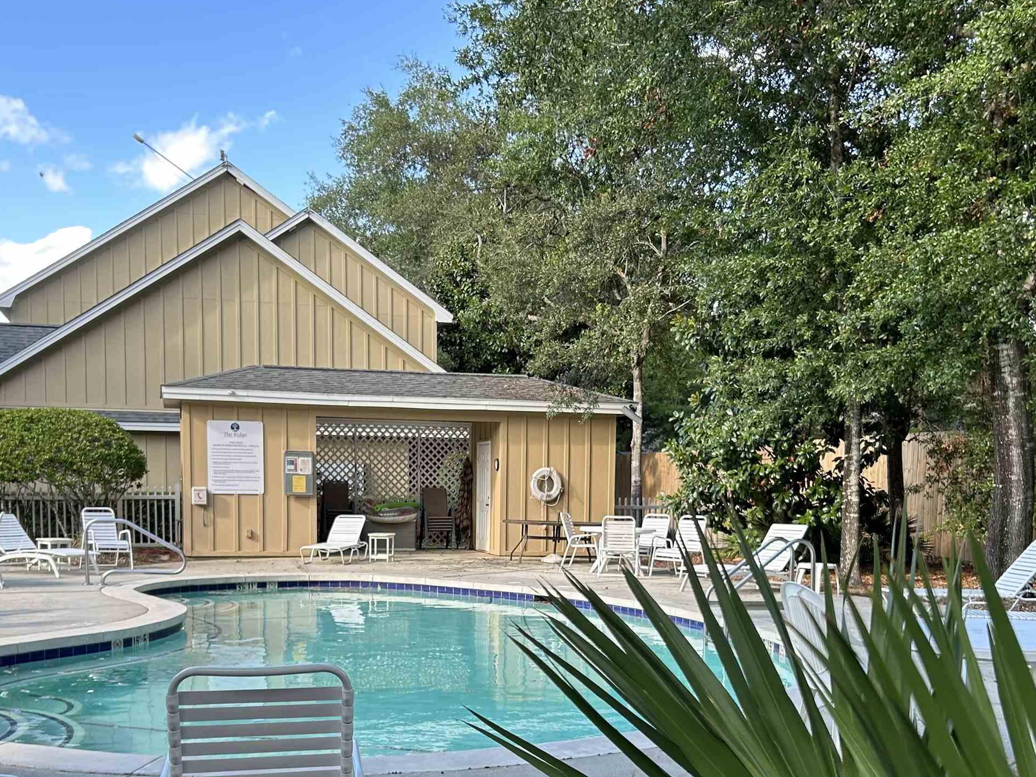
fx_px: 1257
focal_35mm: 42
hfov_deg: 44.8
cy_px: 590
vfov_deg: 33.6
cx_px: 516
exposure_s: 1/513
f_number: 1.5
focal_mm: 5.7
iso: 50
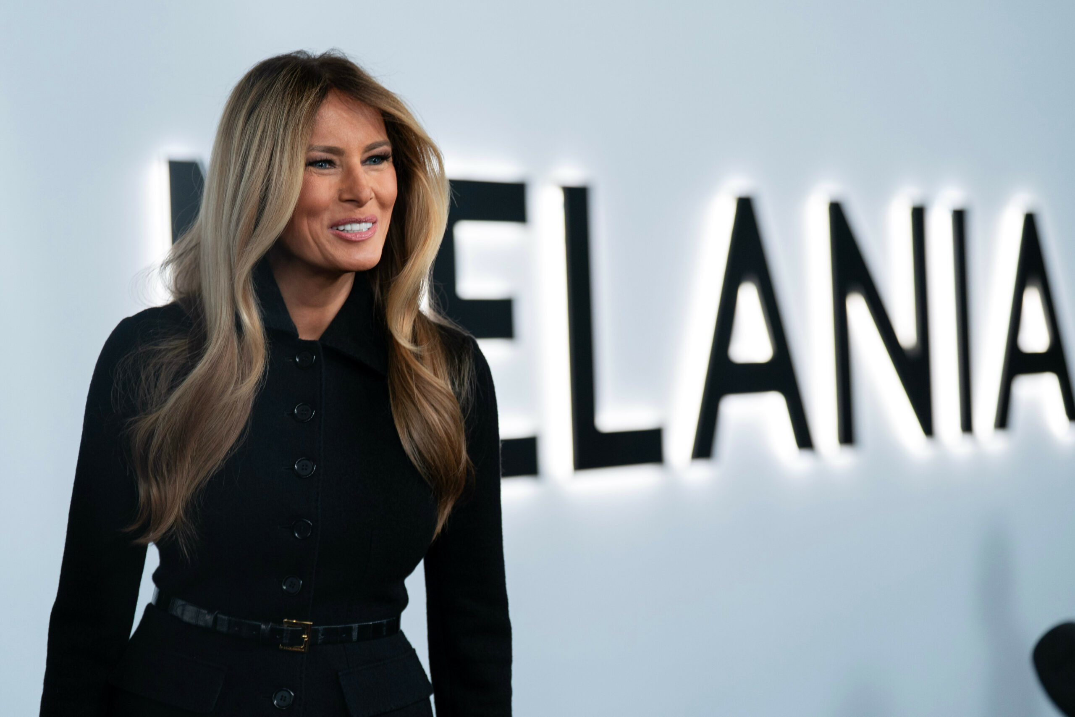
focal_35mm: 91
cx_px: 538
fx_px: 2717
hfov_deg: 22.4
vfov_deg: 15.0
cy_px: 358
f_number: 3.2
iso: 1250
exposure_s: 1/250
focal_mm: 91
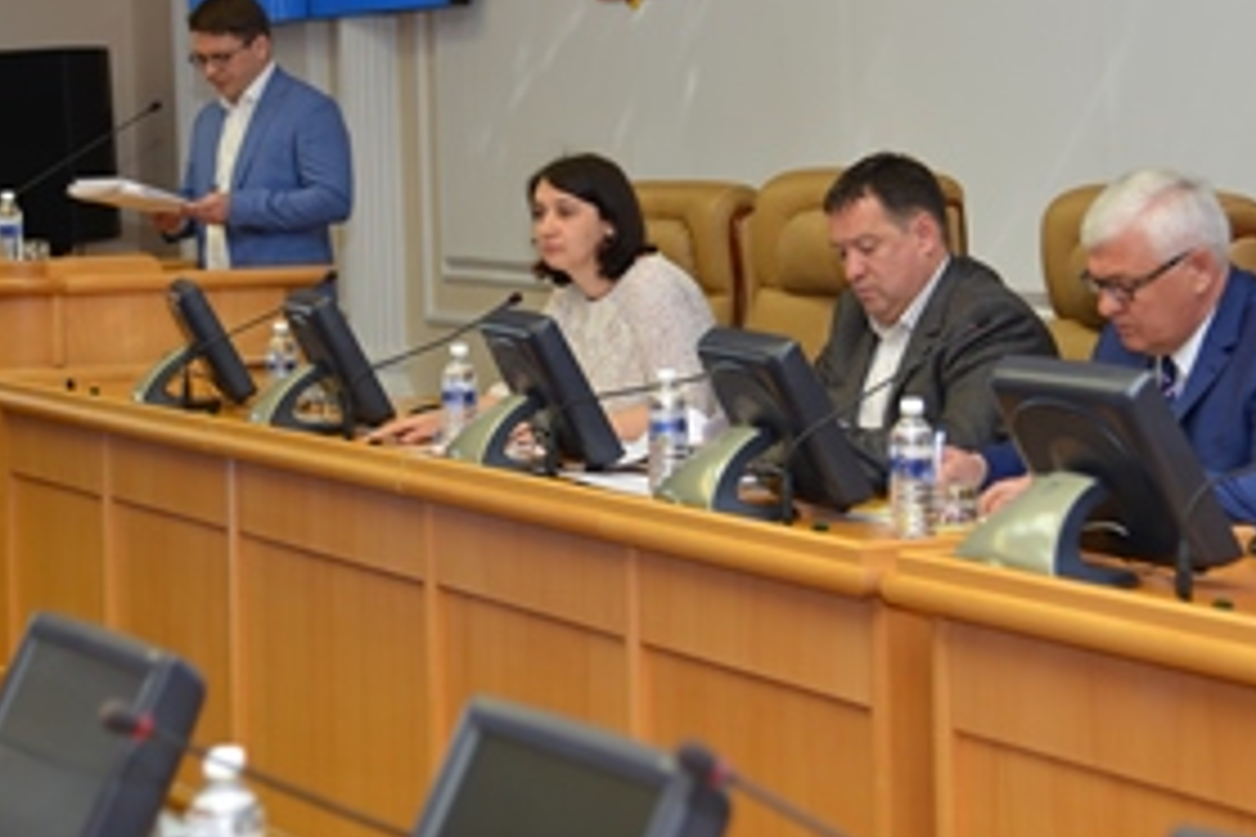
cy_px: 234
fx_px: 3419
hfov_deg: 20.8
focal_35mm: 98
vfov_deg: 13.9
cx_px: 612
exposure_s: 1/60
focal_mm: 65
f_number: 4
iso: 360
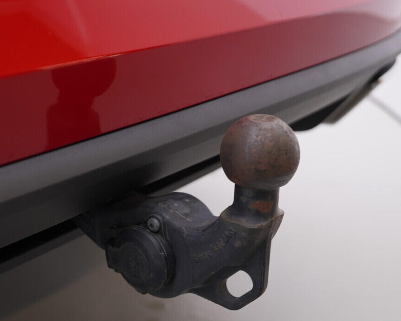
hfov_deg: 33.6
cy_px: 196
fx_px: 665
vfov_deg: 27.1
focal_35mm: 56
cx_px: 208
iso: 125
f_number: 3.2
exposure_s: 1/50
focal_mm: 24
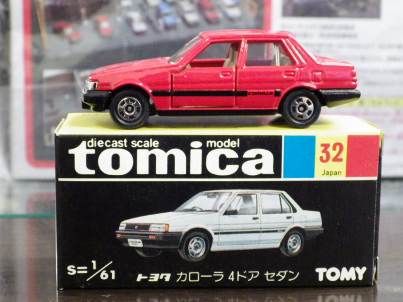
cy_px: 151
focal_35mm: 71
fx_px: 827
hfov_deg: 27.4
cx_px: 202
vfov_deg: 20.7
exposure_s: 1/25
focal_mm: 12.8
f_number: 4.2
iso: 1600
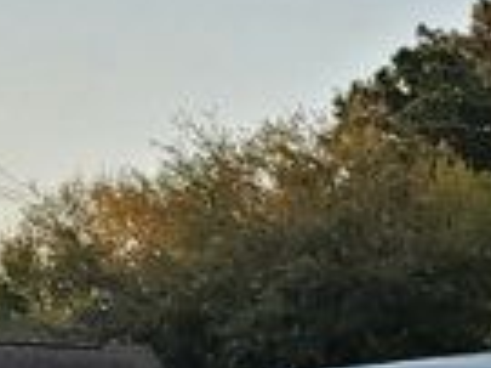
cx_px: 1397
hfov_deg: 8.6
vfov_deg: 6.5
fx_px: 2792
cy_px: 1315
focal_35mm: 197
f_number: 2.4
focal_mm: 4.3
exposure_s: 1/120
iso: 64
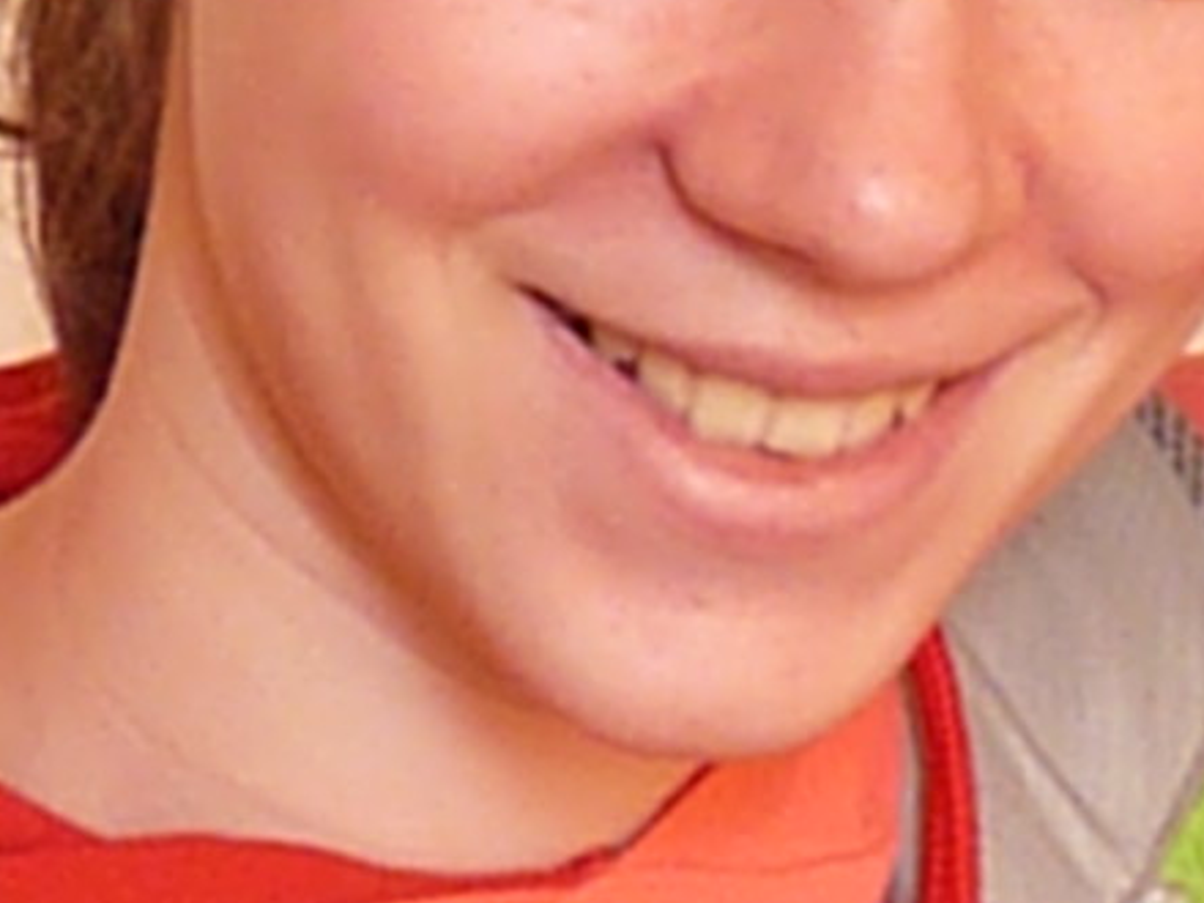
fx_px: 8904
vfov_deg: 5.8
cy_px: 178
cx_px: 1661
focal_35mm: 256
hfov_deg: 7.6
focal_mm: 9.9
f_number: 4
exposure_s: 1/125
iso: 800
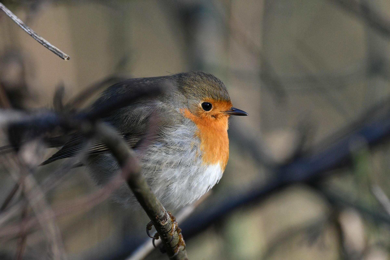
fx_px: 9749
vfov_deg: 1.5
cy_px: 130
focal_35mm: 900
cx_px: 195
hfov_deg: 2.3
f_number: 8
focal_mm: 600
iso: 3200
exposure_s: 1/1000
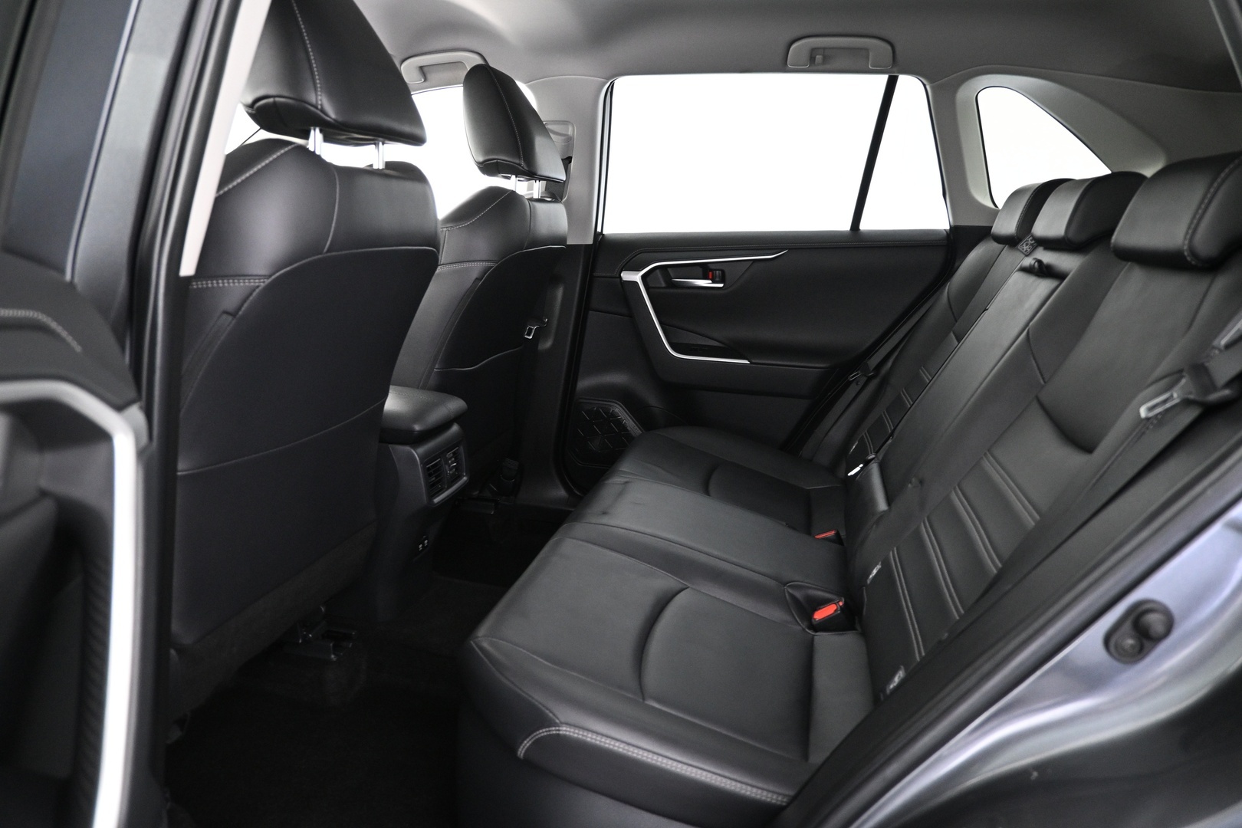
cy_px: 414
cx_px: 621
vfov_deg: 53.1
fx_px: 828
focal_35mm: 24
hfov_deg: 73.7
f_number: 3.5
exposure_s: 1/10
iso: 1600
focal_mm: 16
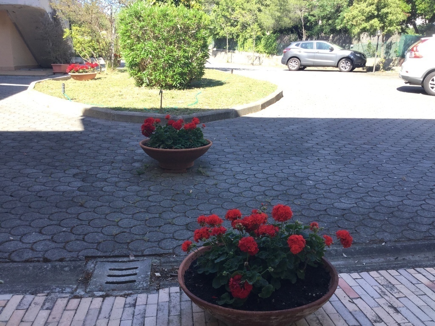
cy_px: 163
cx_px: 218
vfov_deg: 45.4
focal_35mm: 31
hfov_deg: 58.4
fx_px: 390
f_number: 2.4
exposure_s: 1/242
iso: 25
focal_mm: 3.3
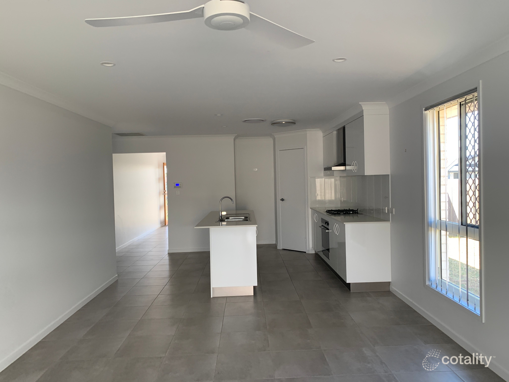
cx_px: 254
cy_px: 191
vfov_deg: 53.1
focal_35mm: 26
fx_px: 382
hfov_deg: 67.3
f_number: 1.8
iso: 100
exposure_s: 1/118
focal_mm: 4.25
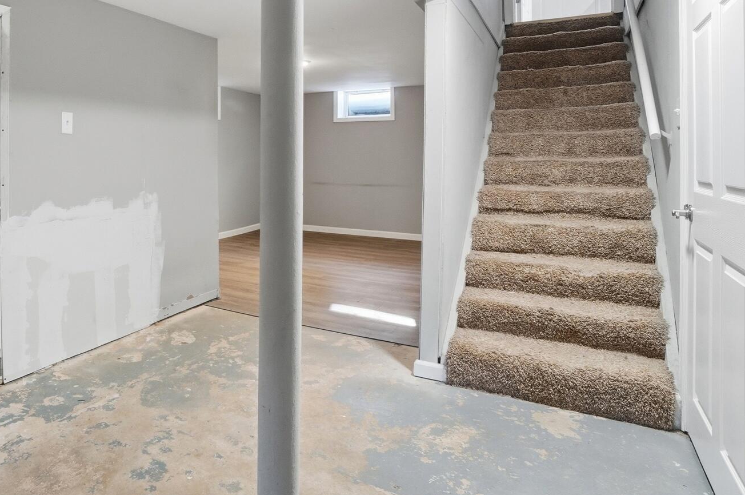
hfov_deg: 73.7
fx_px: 475
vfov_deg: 53.2
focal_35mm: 23
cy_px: 142
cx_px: 246
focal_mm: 10
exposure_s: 1/50
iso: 100
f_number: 4
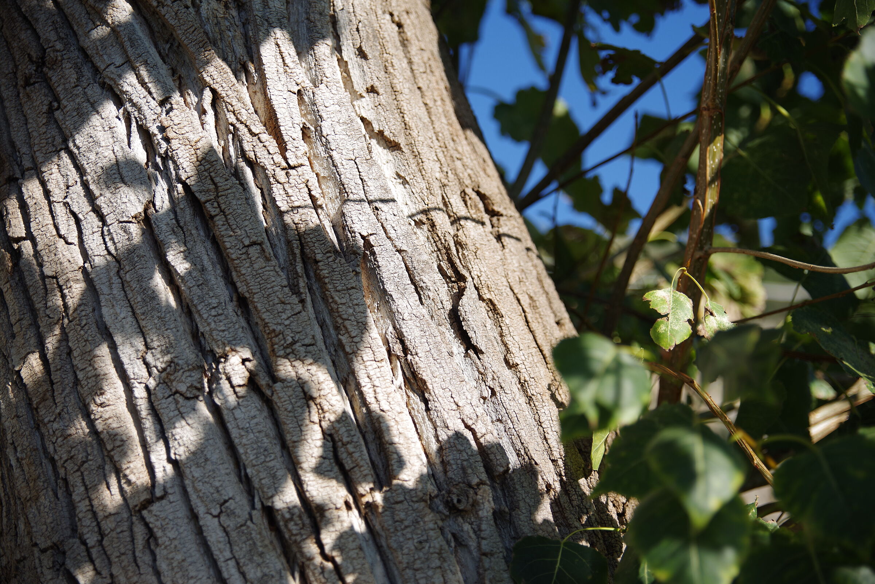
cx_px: 438
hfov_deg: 34.5
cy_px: 292
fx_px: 1410
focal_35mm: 58
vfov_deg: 23.4
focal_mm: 58
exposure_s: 1/1000
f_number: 2.8
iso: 100
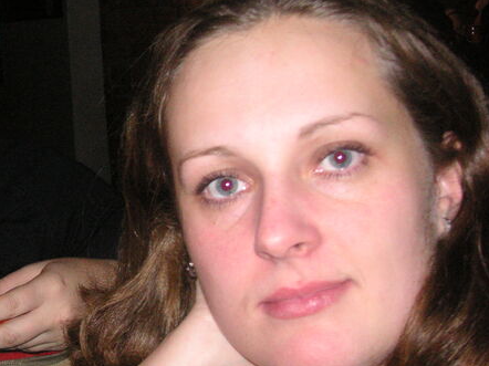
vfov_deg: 21.9
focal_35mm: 67
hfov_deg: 27.9
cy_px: 161
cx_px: 51
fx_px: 946
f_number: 2.8
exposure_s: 1/45
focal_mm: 6.1
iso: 160
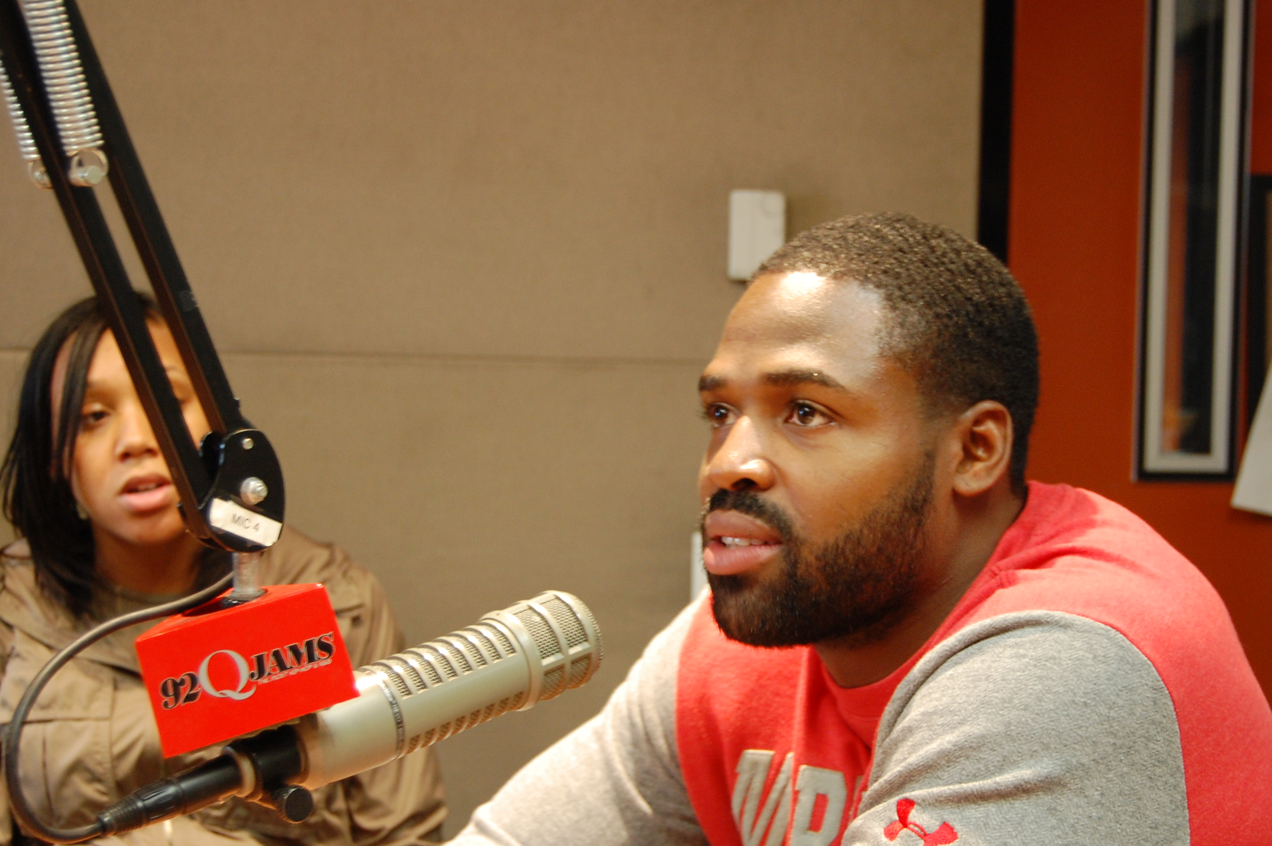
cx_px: 733
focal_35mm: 57
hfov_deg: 35.0
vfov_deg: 23.7
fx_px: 2012
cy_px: 498
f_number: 4.5
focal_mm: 32
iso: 800
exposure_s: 1/15
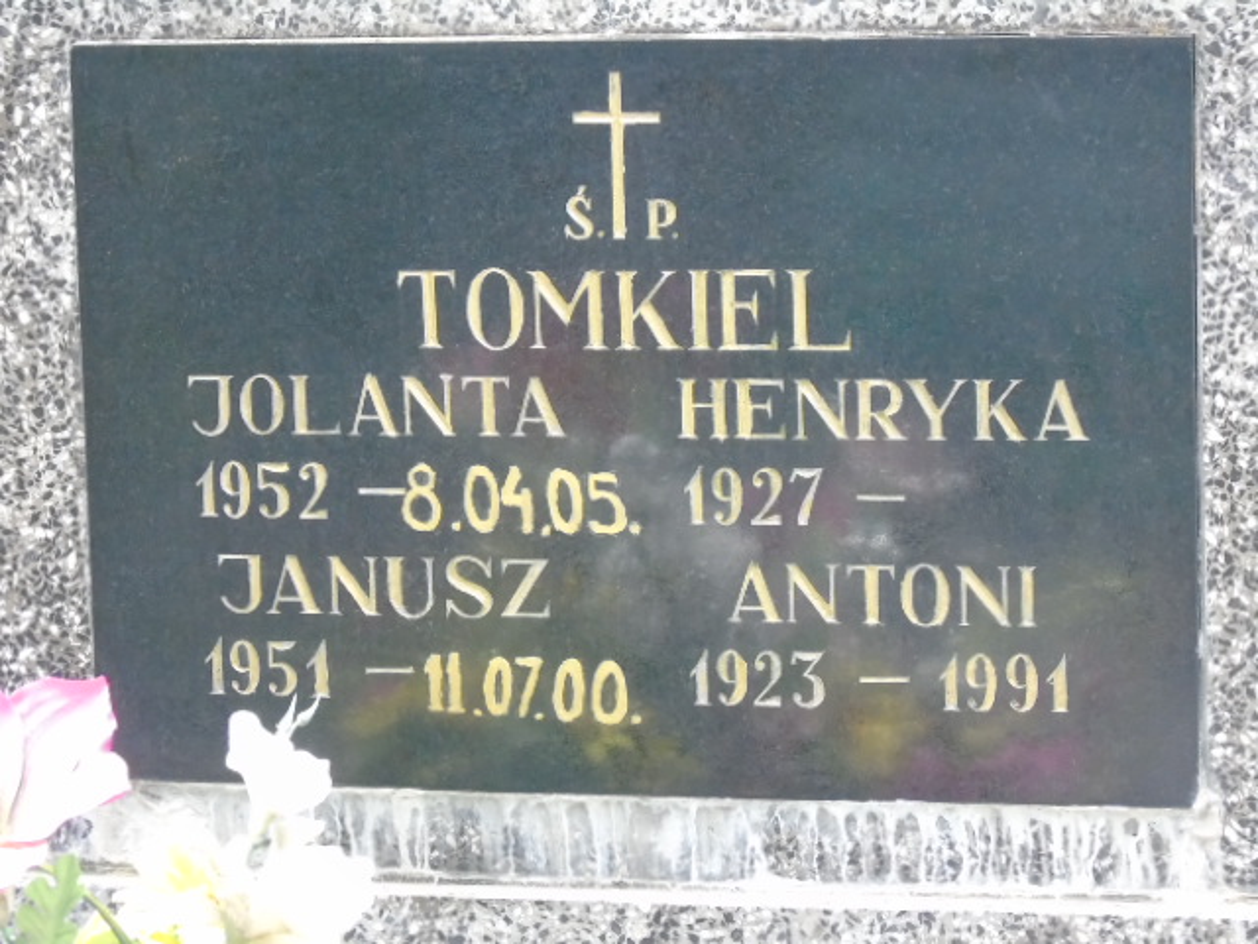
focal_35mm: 162
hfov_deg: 12.2
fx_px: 5887
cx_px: 629
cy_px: 472
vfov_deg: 9.2
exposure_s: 1/60
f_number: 4.9
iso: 640
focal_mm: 29
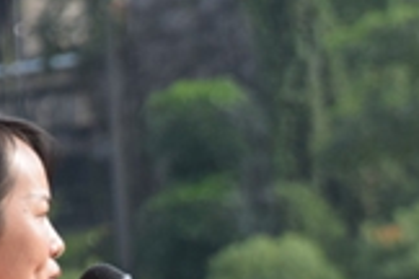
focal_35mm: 486
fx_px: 5651
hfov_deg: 4.2
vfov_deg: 2.8
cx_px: 336
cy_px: 402
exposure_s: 1/200
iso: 100
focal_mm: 105
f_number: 5.6
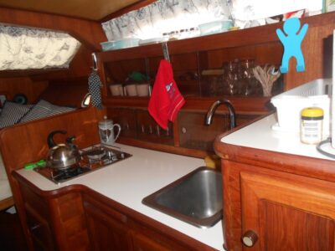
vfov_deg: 53.1
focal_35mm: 26
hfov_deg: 67.3
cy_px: 126
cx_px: 168
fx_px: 252
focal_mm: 4.6
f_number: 3.2
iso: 200
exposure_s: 1/25
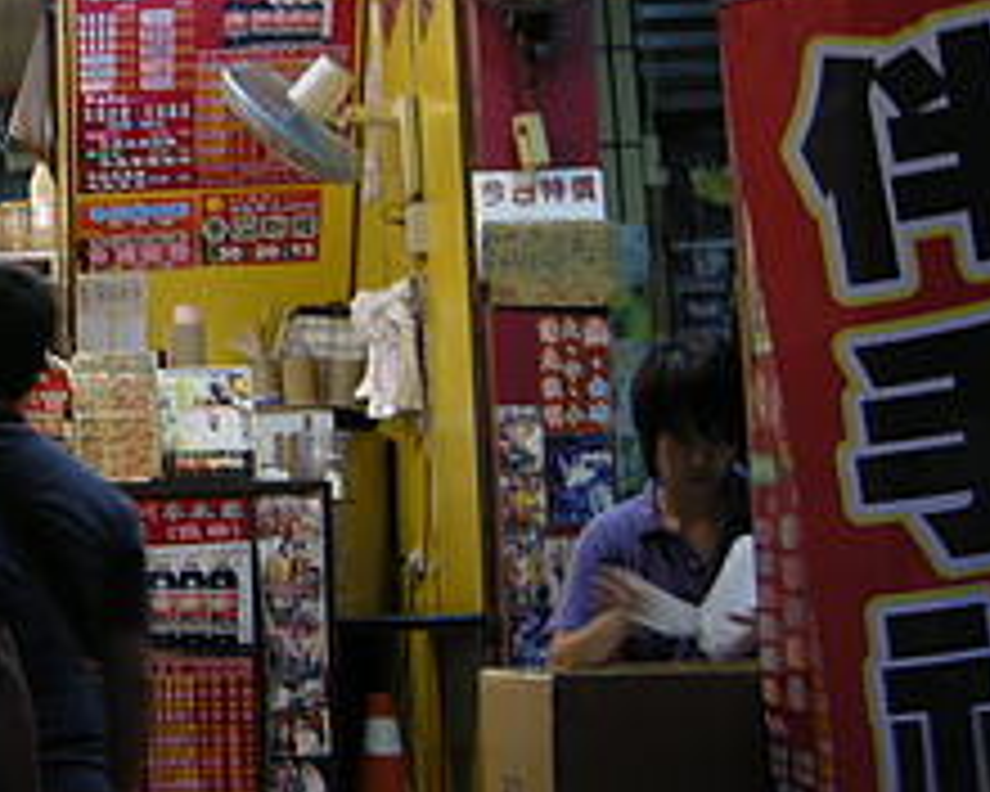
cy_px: 302
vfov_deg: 16.5
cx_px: -202
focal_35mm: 93
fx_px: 2725
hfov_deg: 19.4
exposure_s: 1/9.3
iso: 64
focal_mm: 7.5
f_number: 2.7
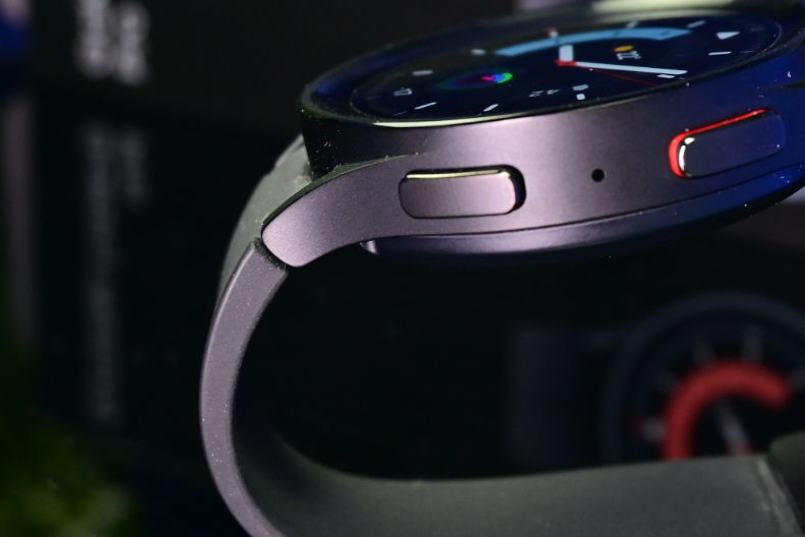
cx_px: 621
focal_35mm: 89
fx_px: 1991
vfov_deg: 15.3
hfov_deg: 22.6
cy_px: 216
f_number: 6.3
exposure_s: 1/50
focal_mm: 29
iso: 360
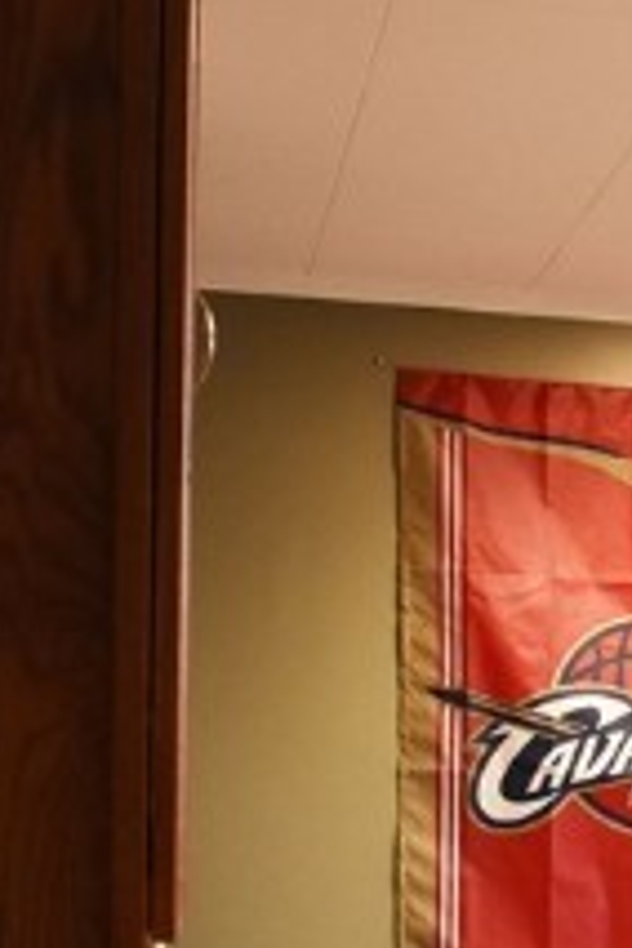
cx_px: 966
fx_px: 2417
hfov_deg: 13.9
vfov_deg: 20.4
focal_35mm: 92
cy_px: 1202
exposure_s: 1/60
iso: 2000
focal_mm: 17
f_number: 4
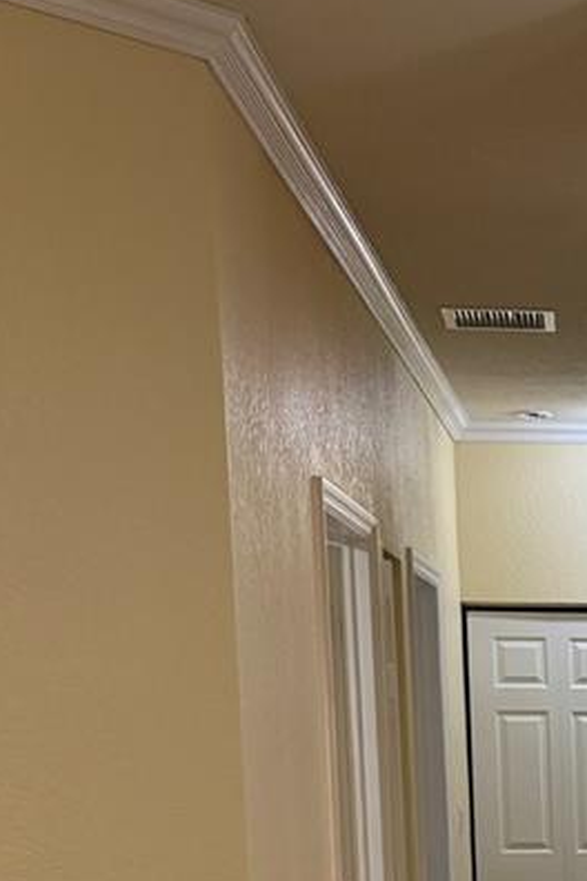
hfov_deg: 15.1
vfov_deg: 23.2
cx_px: 956
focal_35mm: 82
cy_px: 979
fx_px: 2005
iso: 200
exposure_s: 1/60
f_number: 1.6
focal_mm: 5.96
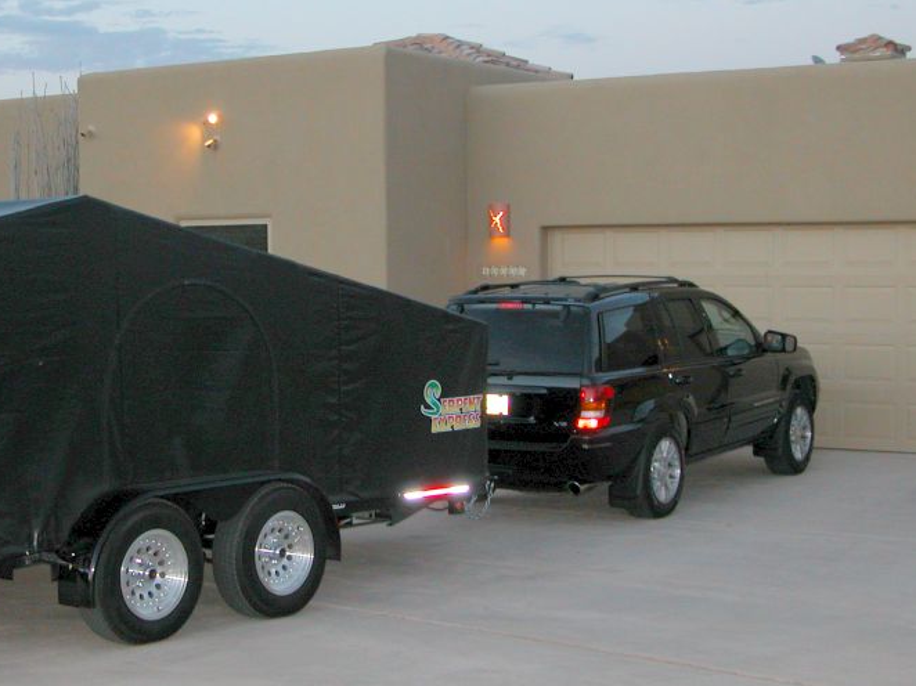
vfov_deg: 22.6
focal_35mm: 65
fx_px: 1719
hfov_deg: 29.5
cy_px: 299
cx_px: 270
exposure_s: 1/60
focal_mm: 10.7
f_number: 2.9
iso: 200
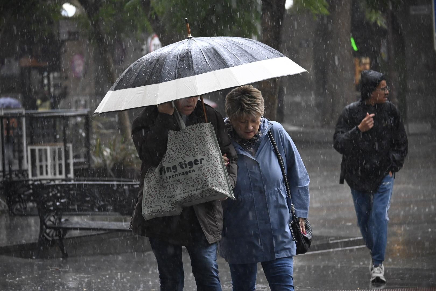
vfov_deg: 6.8
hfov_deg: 10.2
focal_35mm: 202
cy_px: 146
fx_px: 2453
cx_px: 218
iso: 2500
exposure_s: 1/320
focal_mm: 135
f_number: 5.3
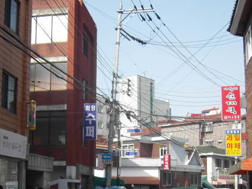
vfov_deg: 26.4
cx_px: 103
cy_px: 157
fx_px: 393
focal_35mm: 54
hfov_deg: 35.4
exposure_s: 1/125
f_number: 7.3
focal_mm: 6
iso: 80
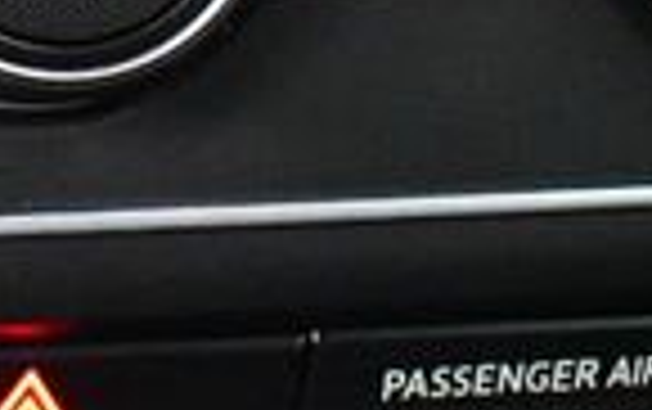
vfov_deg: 8.1
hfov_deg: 12.6
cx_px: -112
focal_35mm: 162
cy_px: -25
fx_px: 2882
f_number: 3.5
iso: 11400
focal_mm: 18
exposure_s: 1/60
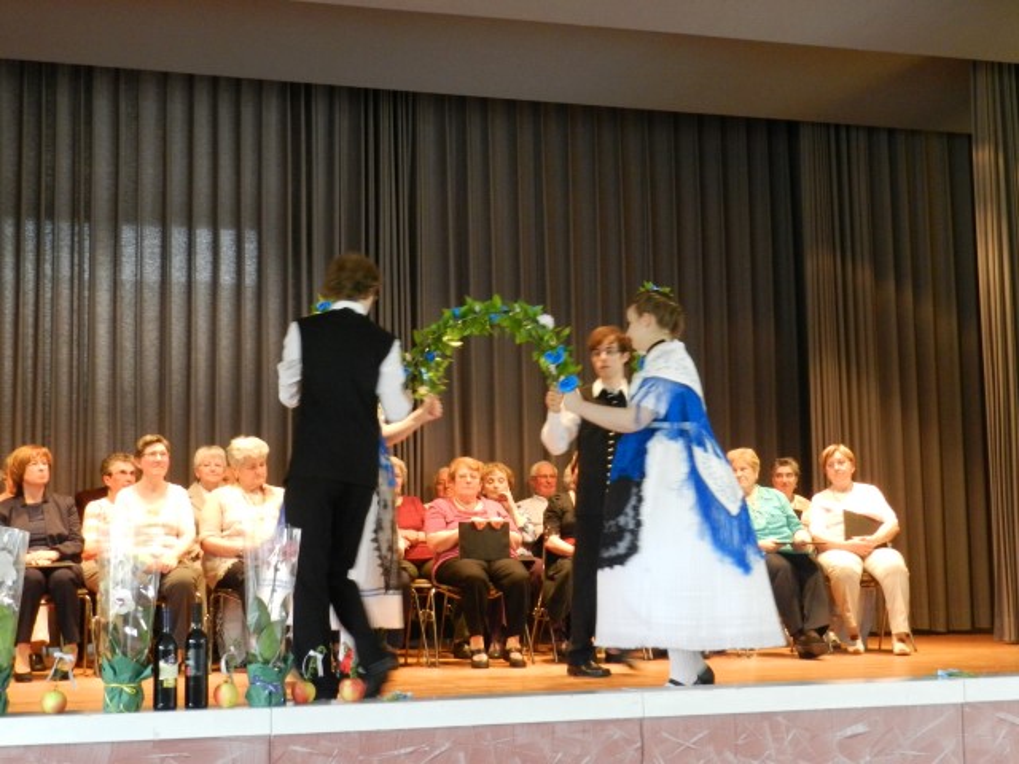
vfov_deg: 27.5
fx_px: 1560
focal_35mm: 53
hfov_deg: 36.2
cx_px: 510
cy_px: 382
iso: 800
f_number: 4.4
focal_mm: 9.4
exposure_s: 1/25
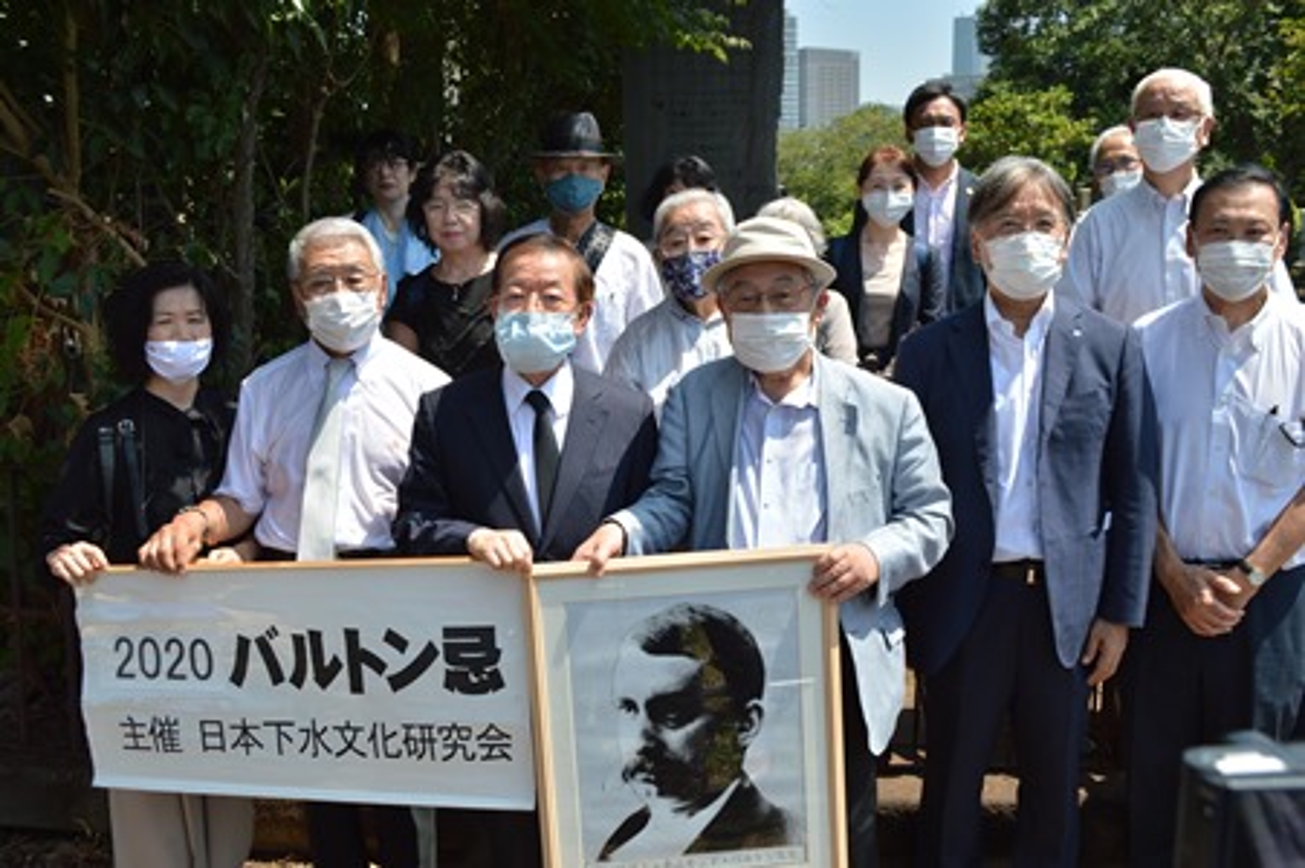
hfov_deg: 57.3
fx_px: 1195
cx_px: 652
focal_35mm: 33
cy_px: 434
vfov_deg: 39.9
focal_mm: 22
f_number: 8
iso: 100
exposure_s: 1/250
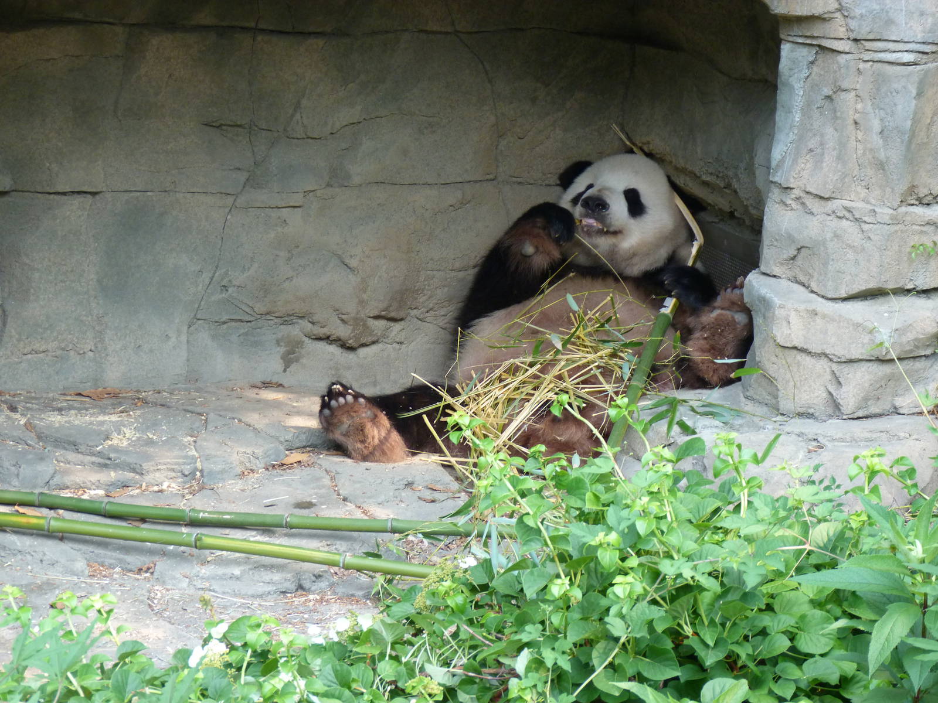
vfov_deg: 10.2
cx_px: 469
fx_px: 3956
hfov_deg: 13.5
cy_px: 352
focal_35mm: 146
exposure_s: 1/80
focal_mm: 26.3
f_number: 3.7
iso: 200
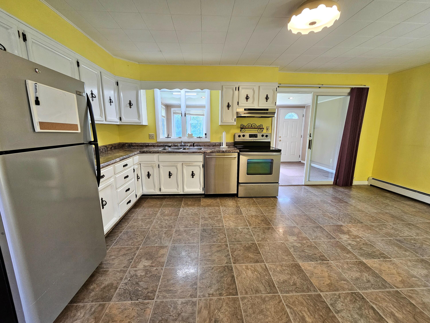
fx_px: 161
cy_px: 162
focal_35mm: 13
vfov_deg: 89.9
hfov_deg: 106.2
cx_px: 215
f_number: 2.2
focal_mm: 2.2
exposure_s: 1/60.2
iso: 125
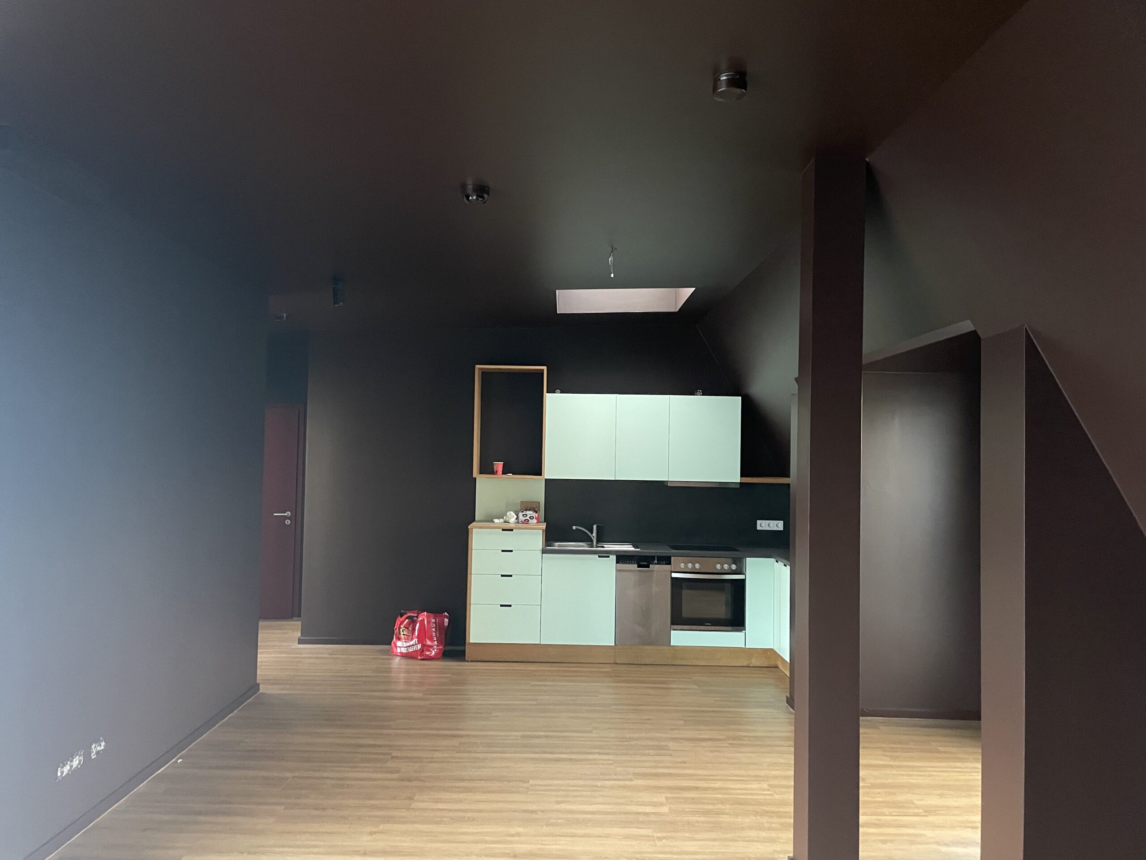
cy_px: 430
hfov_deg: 67.3
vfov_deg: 53.1
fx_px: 861
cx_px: 573
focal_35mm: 26
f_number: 1.6
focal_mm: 4.2
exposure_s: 1/30
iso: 640
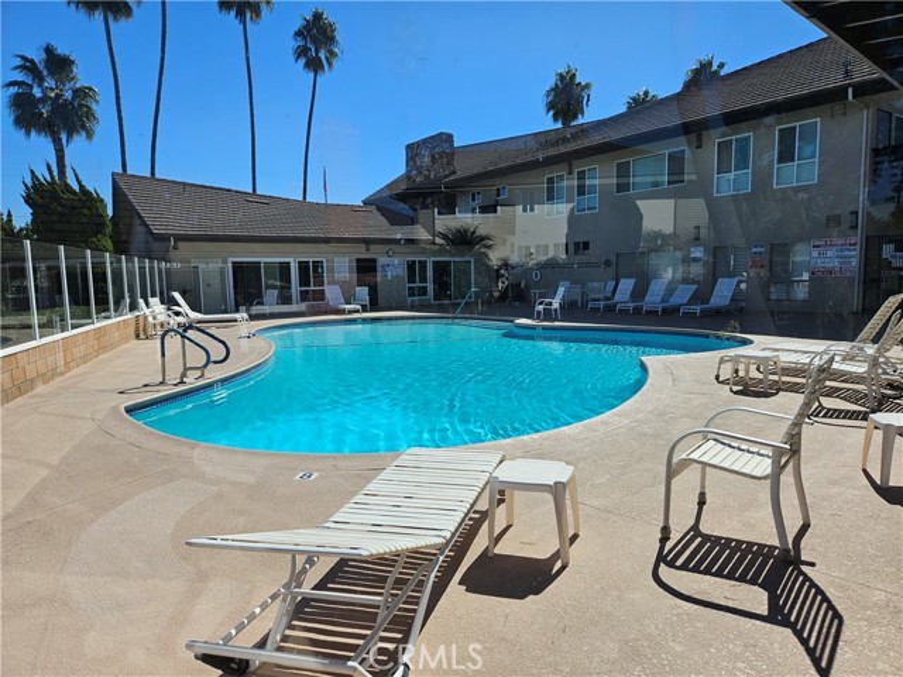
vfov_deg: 58.9
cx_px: 452
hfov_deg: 73.9
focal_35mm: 23
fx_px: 600
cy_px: 338
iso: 25
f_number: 1.8
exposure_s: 1/3009
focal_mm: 5.4
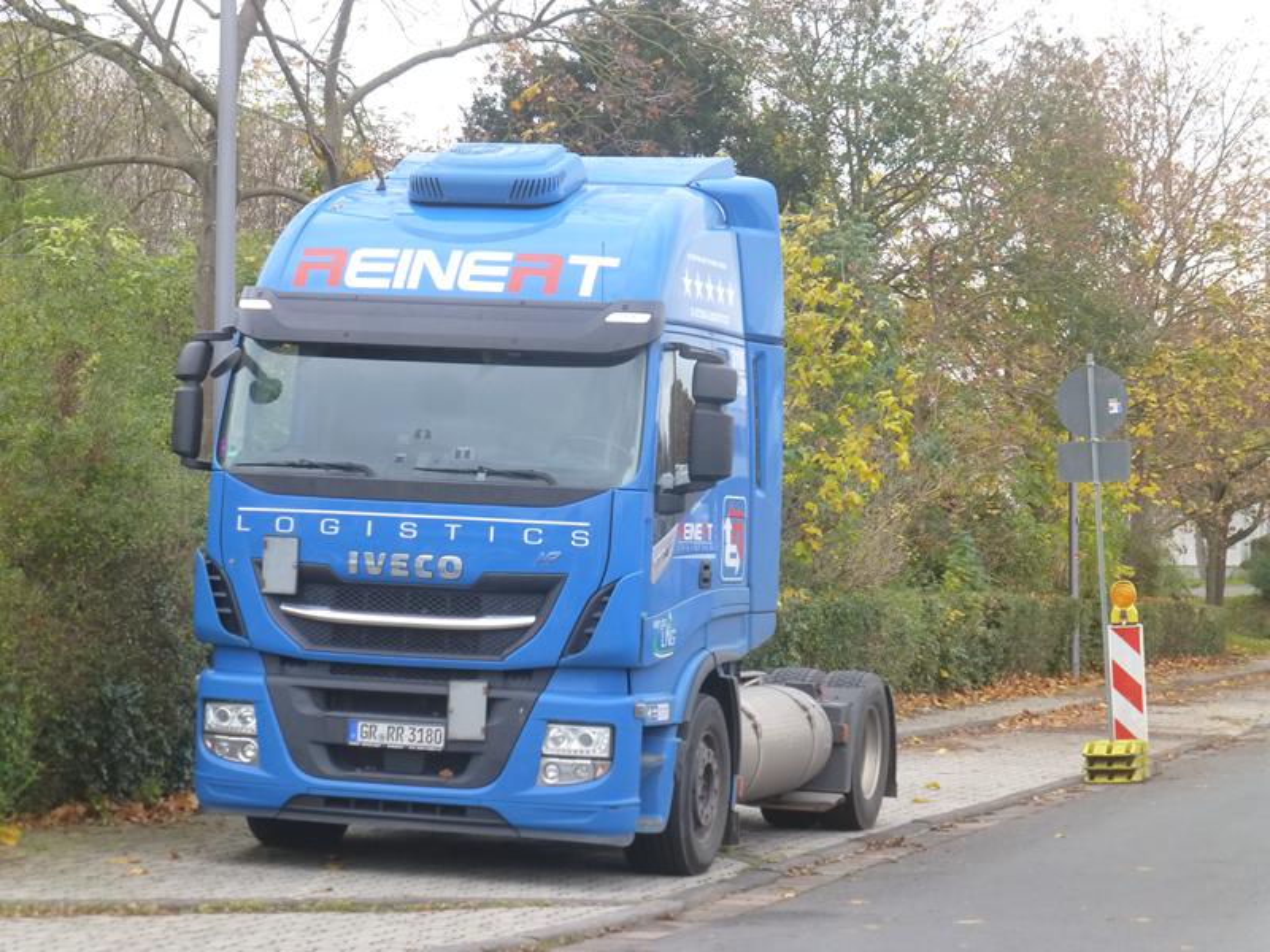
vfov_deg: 14.5
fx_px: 3742
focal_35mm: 102
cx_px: 635
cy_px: 476
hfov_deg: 19.3
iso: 250
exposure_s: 1/80
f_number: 5.3
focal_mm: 18.2
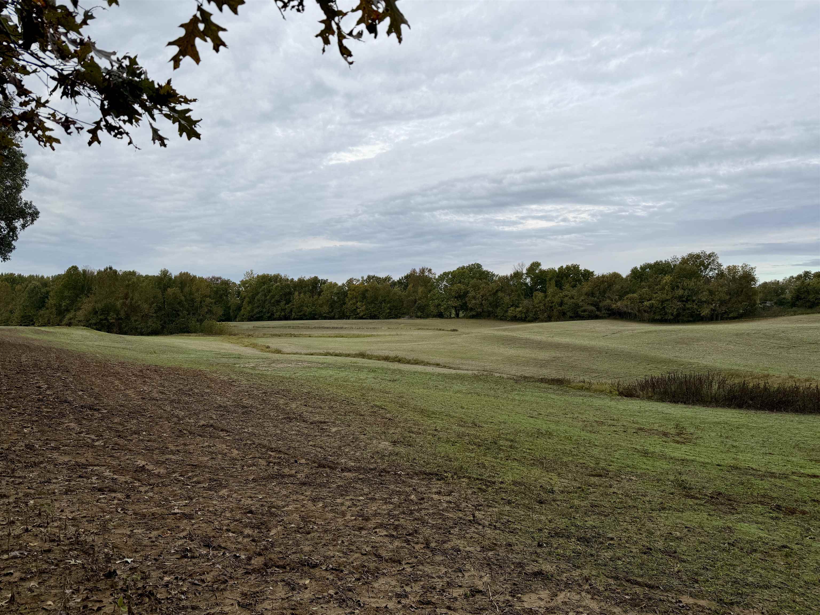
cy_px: 308
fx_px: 569
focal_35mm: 24
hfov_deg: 71.6
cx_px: 410
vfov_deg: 56.8
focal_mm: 6.76
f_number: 1.78
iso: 80
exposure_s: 1/2232
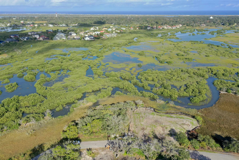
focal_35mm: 28
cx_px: 120
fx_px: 186
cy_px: 80
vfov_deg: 46.4
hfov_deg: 65.5
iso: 100
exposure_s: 1/320
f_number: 5
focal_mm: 10.26
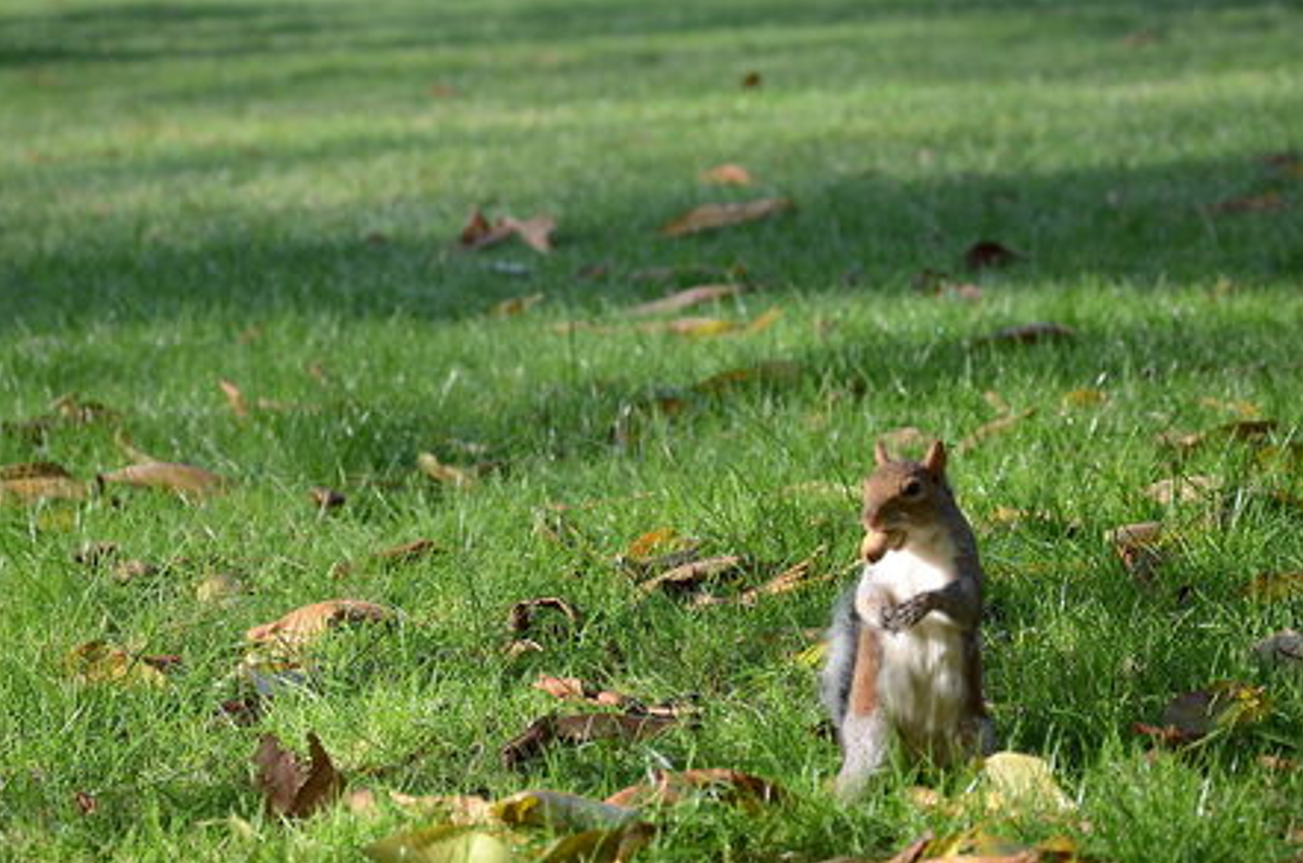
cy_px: 529
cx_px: 640
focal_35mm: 214
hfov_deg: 9.6
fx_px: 7720
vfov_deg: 6.4
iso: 640
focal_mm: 105
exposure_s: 1/640
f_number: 6.3
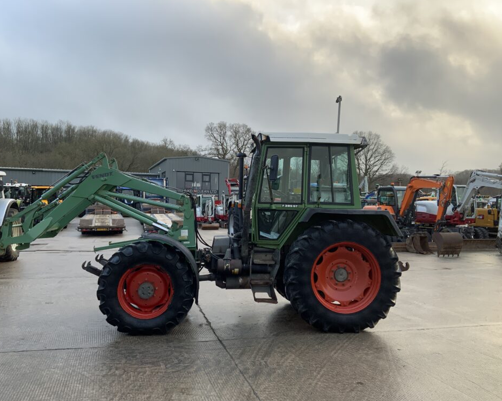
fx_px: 461
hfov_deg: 57.2
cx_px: 243
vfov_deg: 47.1
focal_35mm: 31
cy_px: 203
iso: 16
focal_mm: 3
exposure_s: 1/144
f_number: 1.8
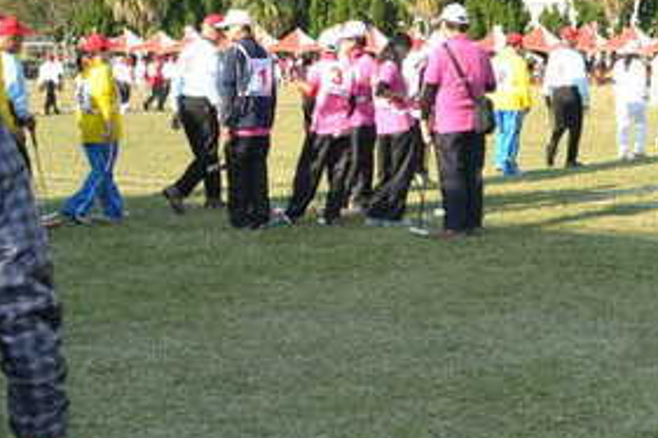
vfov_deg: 17.0
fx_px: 1463
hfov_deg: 24.3
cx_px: 644
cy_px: 151
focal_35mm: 80
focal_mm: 25
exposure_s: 1/200
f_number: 6.3
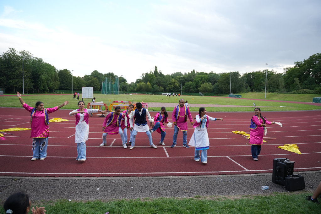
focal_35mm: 24
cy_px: 107
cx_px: 160
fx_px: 214
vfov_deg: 53.1
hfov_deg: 73.8
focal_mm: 24
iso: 250
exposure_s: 1/640
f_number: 2.8
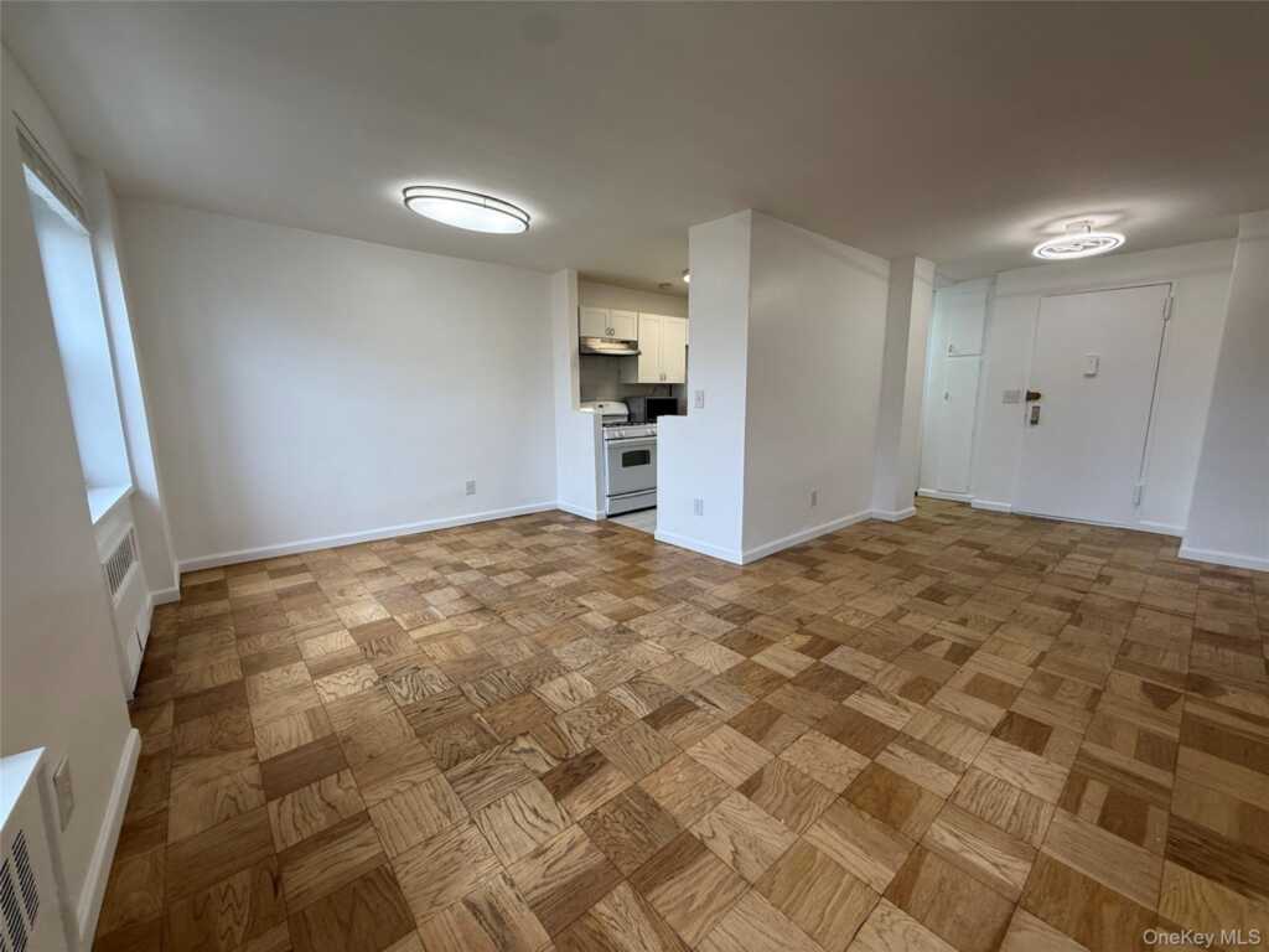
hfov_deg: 102.1
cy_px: 476
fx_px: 513
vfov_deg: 85.7
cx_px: 634
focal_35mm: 14
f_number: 2.2
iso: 100
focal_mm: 2.22
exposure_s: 1/120
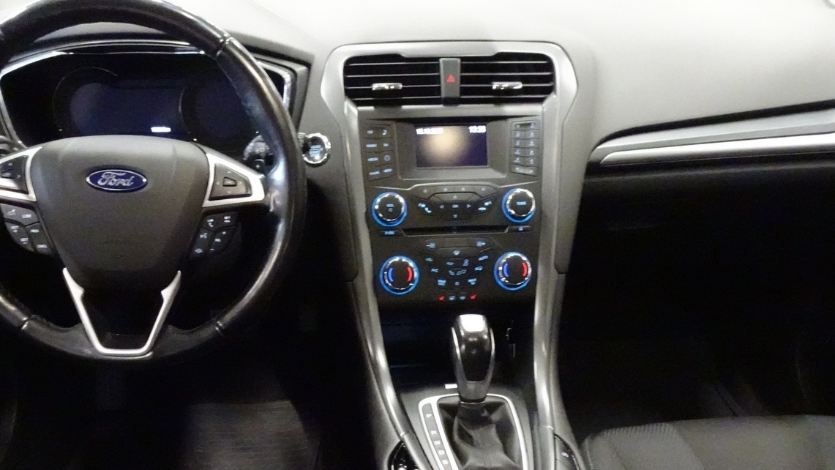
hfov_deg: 59.3
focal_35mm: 33
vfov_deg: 34.7
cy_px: 369
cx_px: 370
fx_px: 731
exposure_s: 1/30
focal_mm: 4.25
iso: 3200
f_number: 3.5
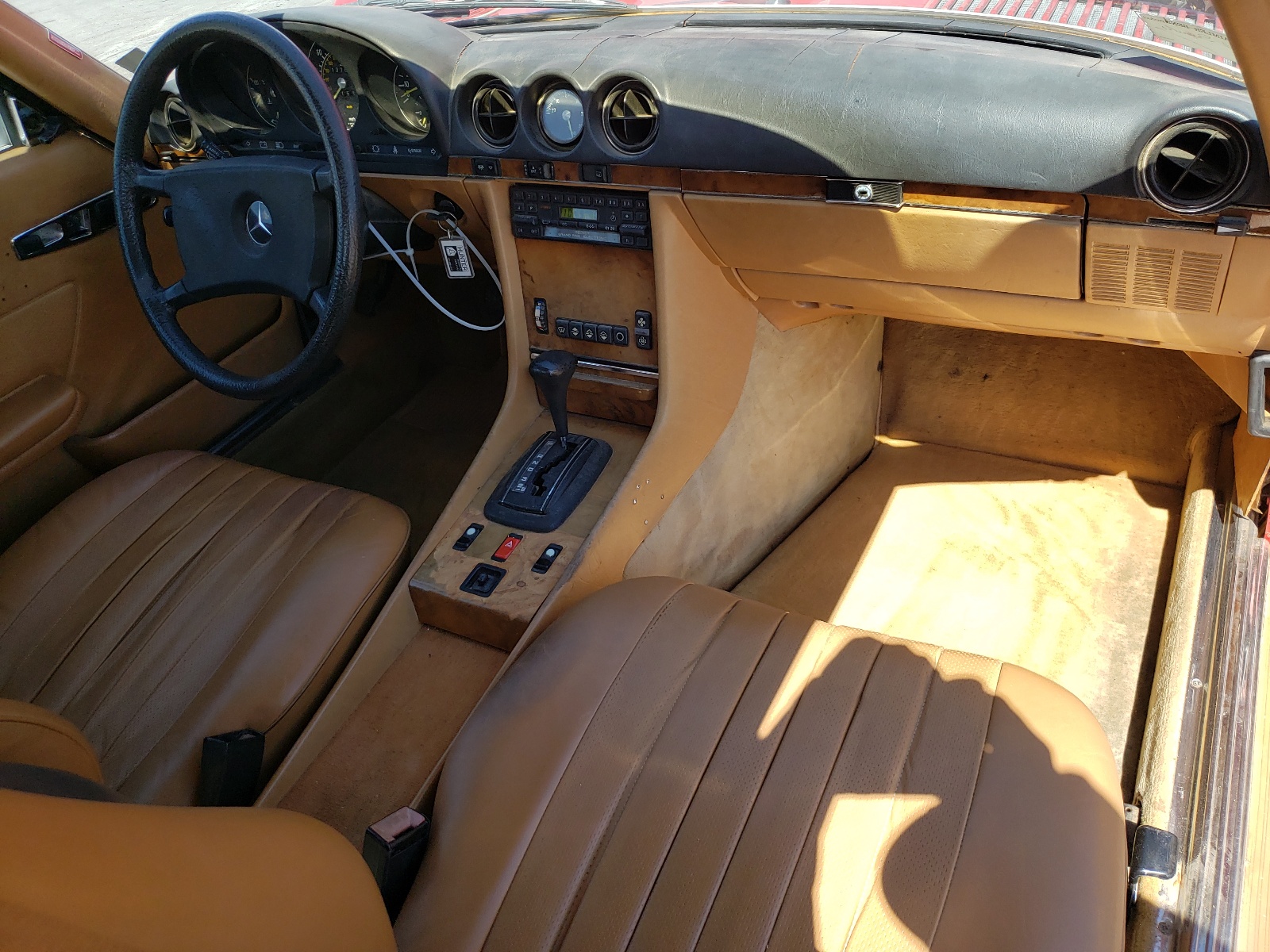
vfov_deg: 53.1
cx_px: 635
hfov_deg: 67.3
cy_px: 476
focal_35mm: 26
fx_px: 954
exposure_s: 1/714
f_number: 1.5
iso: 50
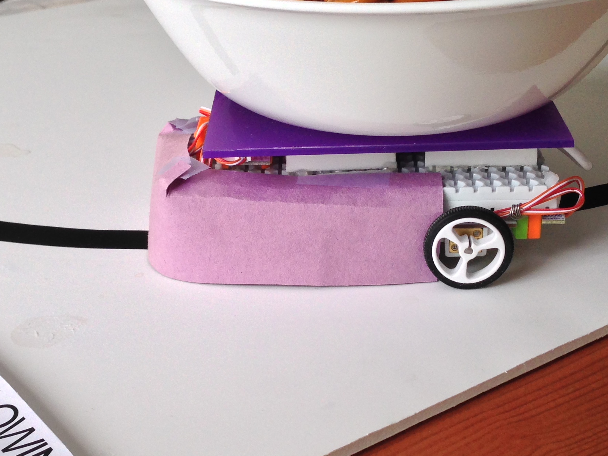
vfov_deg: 22.6
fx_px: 1142
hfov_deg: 29.7
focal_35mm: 65
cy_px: 207
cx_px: 245
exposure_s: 1/131
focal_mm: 4.12
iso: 50
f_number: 2.4
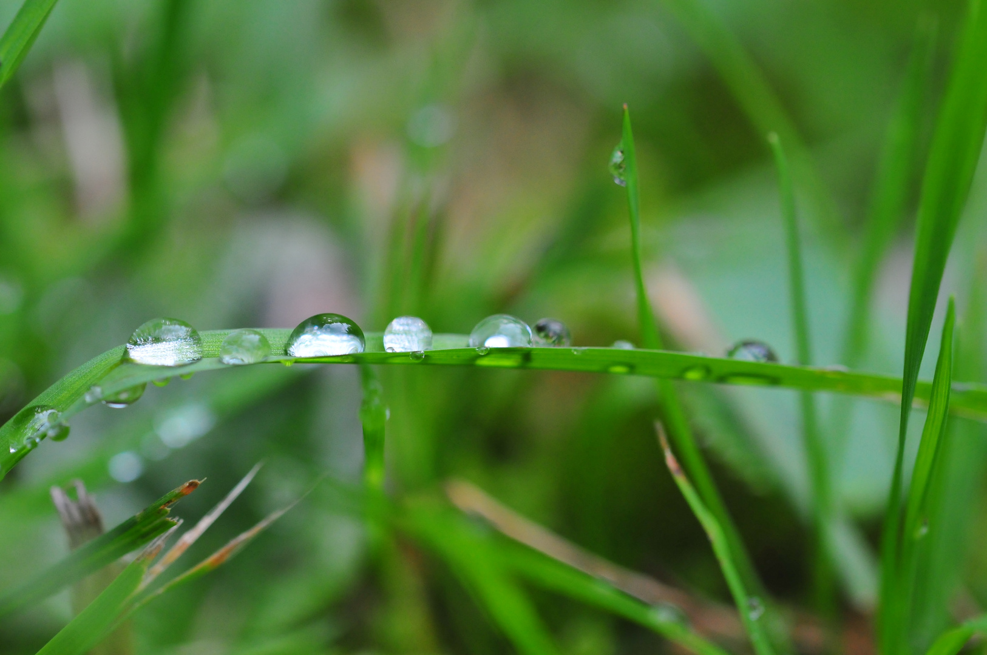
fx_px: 6161
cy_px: 328
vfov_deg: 6.1
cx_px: 494
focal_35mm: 225
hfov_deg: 9.2
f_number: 4
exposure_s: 1/640
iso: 800
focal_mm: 150
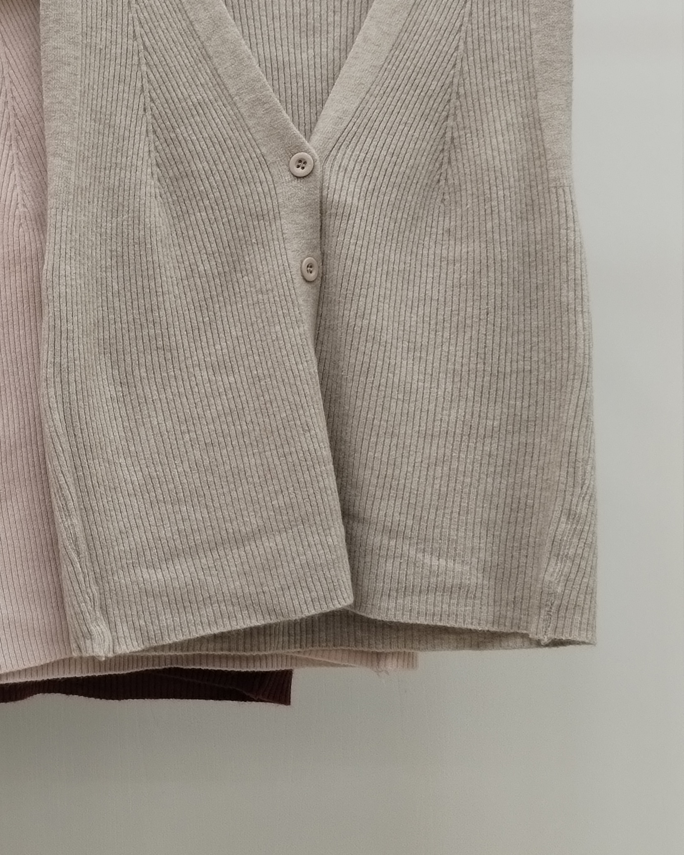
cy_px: 466
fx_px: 1594
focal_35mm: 63
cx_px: -21
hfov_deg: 23.1
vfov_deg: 30.0
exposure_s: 1/100
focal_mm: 4.75
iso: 199
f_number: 1.8
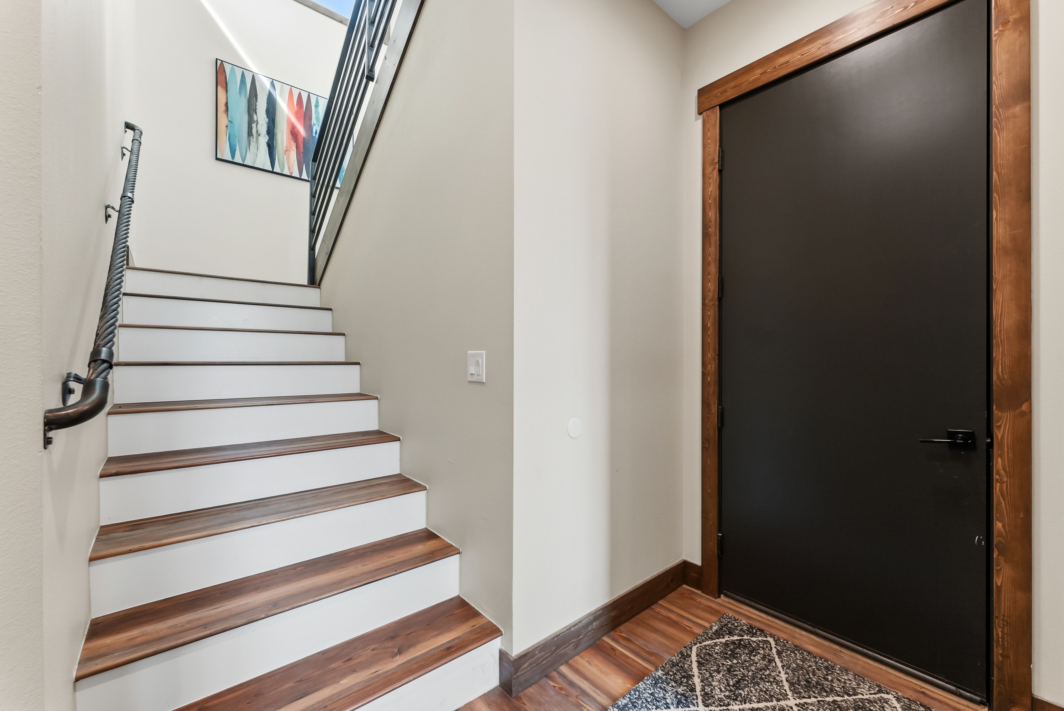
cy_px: 356
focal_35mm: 14
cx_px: 532
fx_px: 414
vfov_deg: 81.3
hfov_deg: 104.2
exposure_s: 1/160
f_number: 6.3
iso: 640
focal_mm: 14
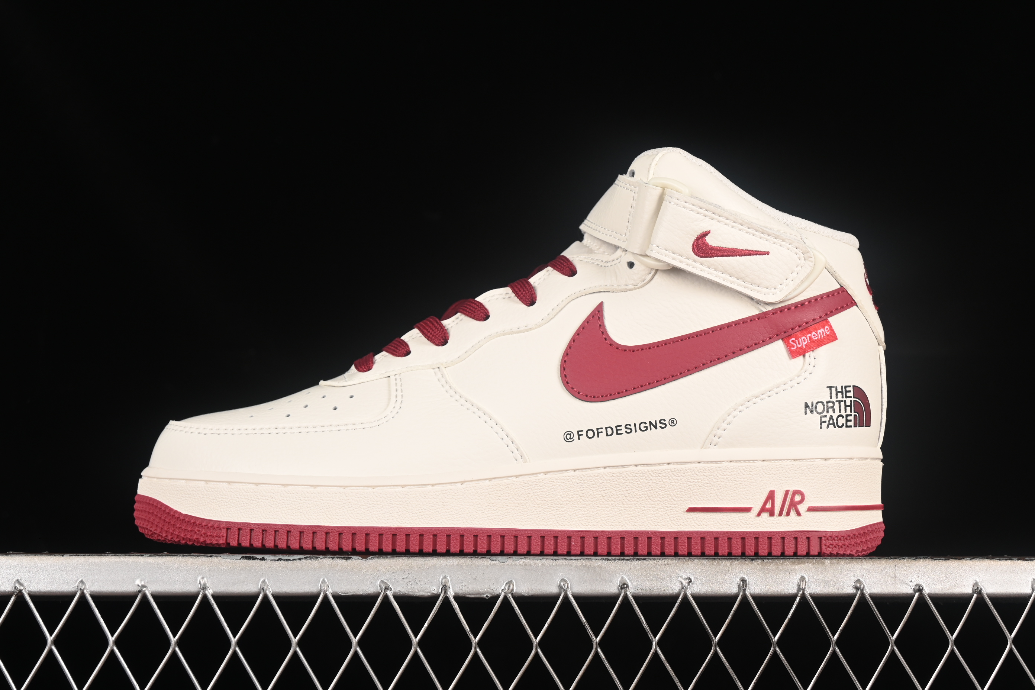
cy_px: 345
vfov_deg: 18.2
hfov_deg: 27.0
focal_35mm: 75
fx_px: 2156
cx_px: 518
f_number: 8
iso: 160
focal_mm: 50
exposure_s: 1/80
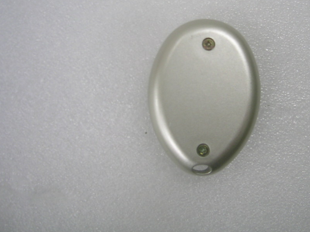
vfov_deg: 32.1
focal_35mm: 45
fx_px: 403
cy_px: 98
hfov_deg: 41.8
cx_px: 192
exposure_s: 1/13.2
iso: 50
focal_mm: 5.4
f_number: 2.8
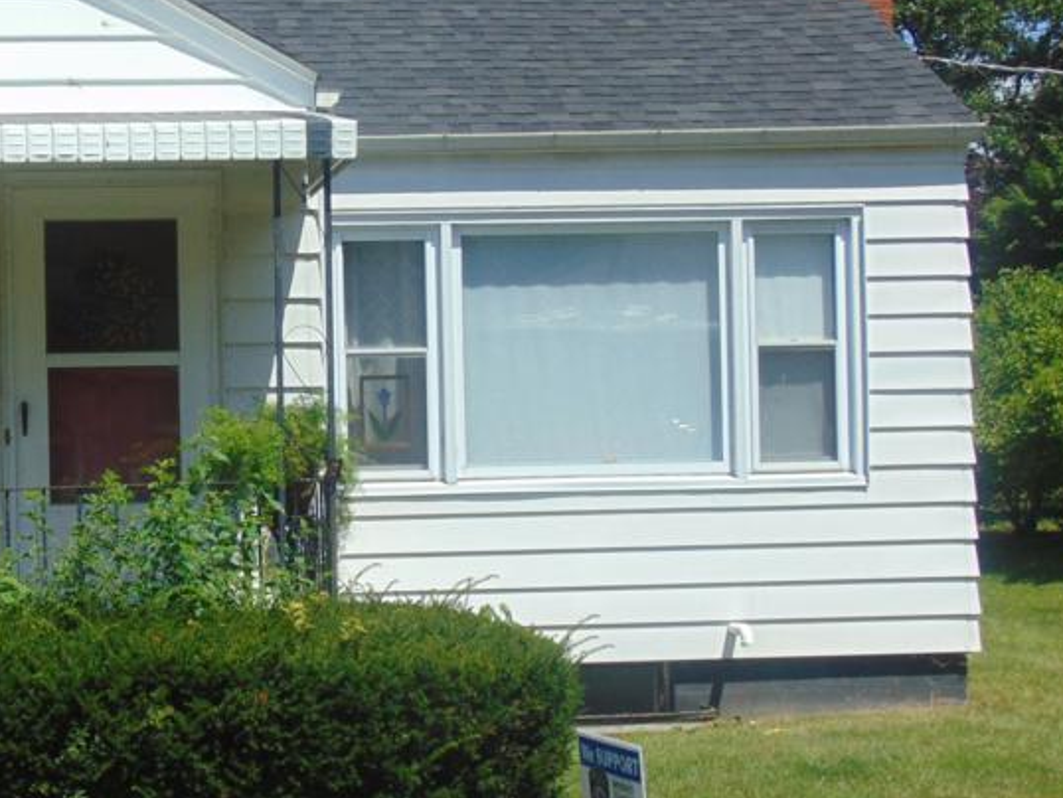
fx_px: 2396
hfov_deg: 24.4
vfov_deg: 18.9
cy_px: 466
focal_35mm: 78
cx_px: 150
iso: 80
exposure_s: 1/200
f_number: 8.7
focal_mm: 7.6
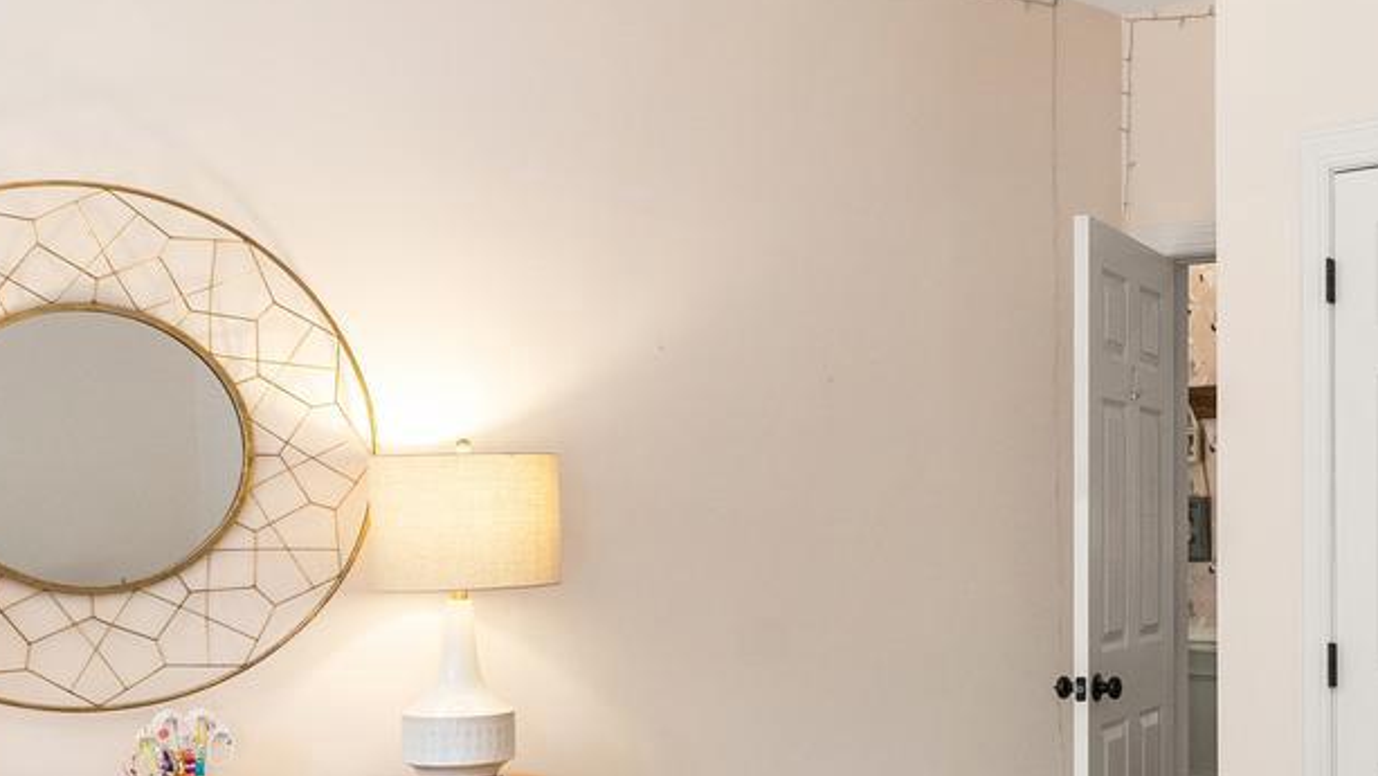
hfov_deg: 36.8
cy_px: 514
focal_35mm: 49
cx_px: 1445
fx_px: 1791
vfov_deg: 24.3
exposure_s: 1/15
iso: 1000
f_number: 8
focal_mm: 14
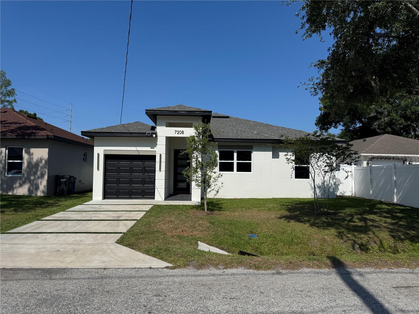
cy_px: 157
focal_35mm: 24
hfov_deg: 71.6
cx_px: 210
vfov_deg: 56.8
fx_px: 291
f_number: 1.78
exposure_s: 1/9009
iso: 80
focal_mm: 6.76
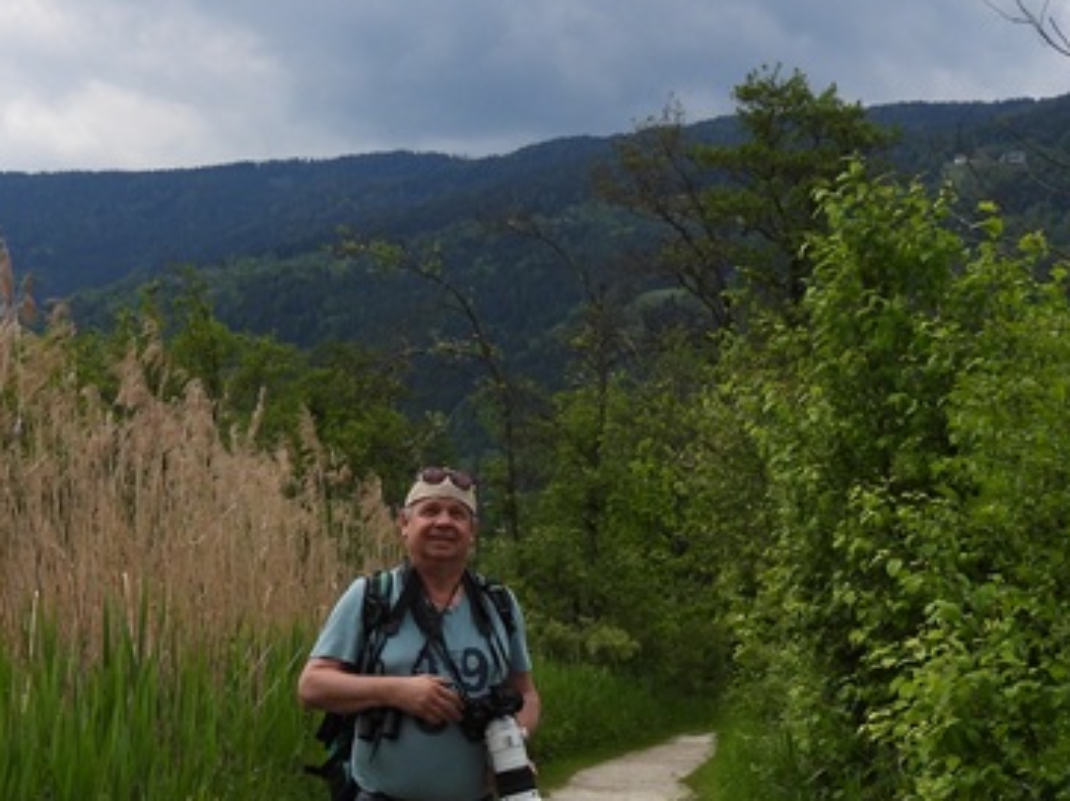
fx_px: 2255
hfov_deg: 26.7
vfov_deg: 19.8
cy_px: 706
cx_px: 458
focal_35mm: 73
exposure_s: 1/1000
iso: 100
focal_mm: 5.9
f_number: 3.2
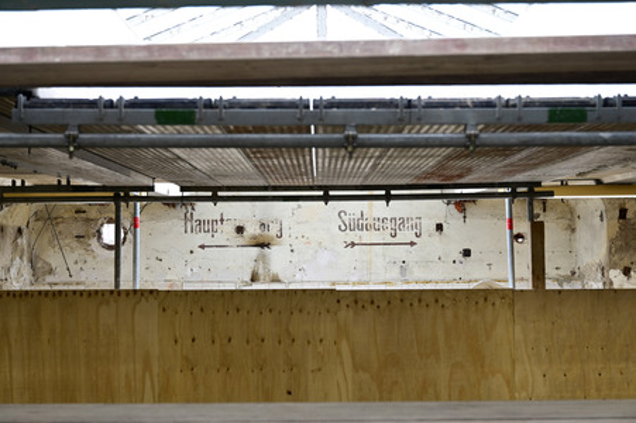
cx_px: 318
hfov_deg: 37.5
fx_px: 936
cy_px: 212
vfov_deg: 25.5
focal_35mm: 53
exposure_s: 1/30
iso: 800
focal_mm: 53
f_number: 4
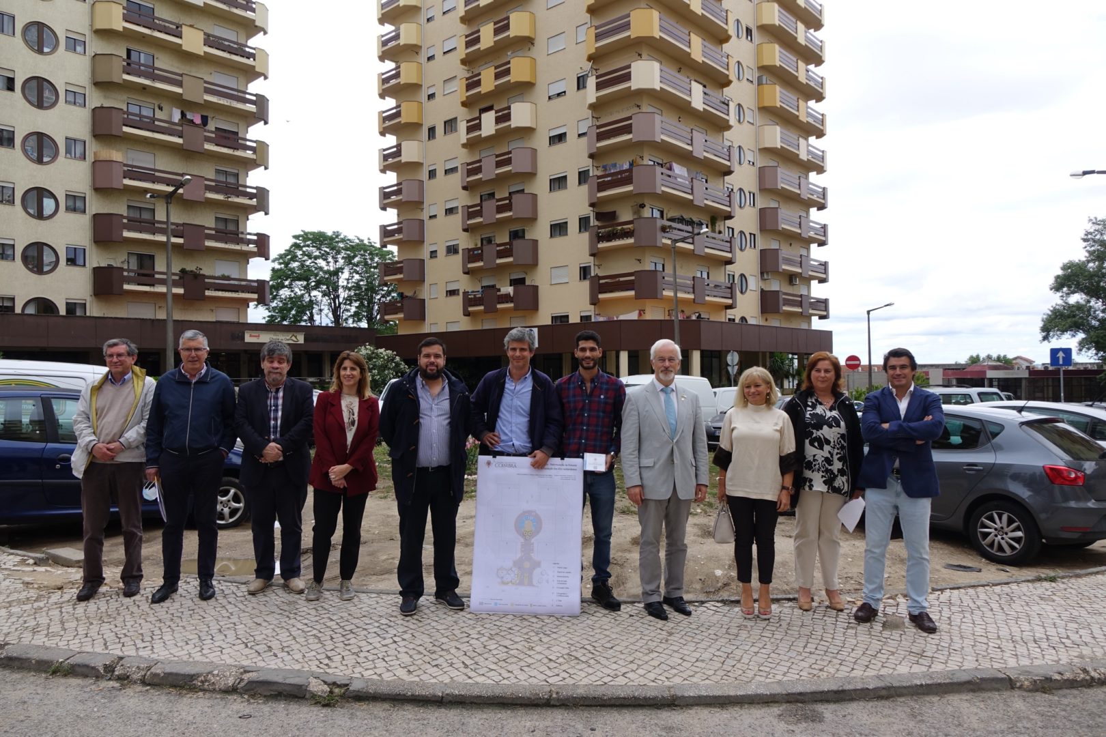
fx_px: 737
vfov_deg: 53.1
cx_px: 553
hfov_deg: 73.7
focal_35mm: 24
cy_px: 368
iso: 100
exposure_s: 1/400
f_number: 4
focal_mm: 8.81
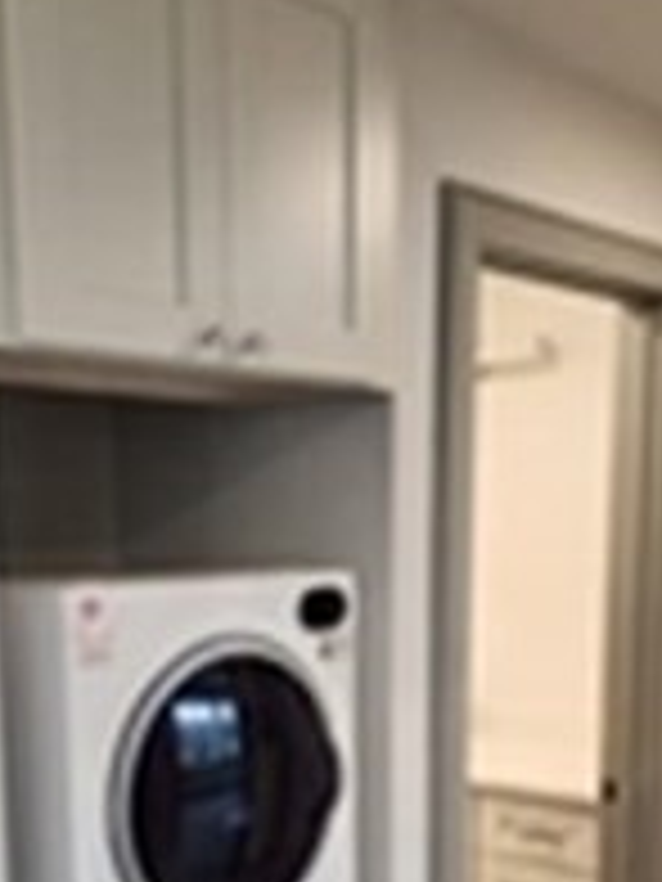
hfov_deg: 30.8
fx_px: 1198
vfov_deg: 38.6
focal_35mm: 47
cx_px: 266
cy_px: 734
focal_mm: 6.4
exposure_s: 1/120
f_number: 1.8
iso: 320
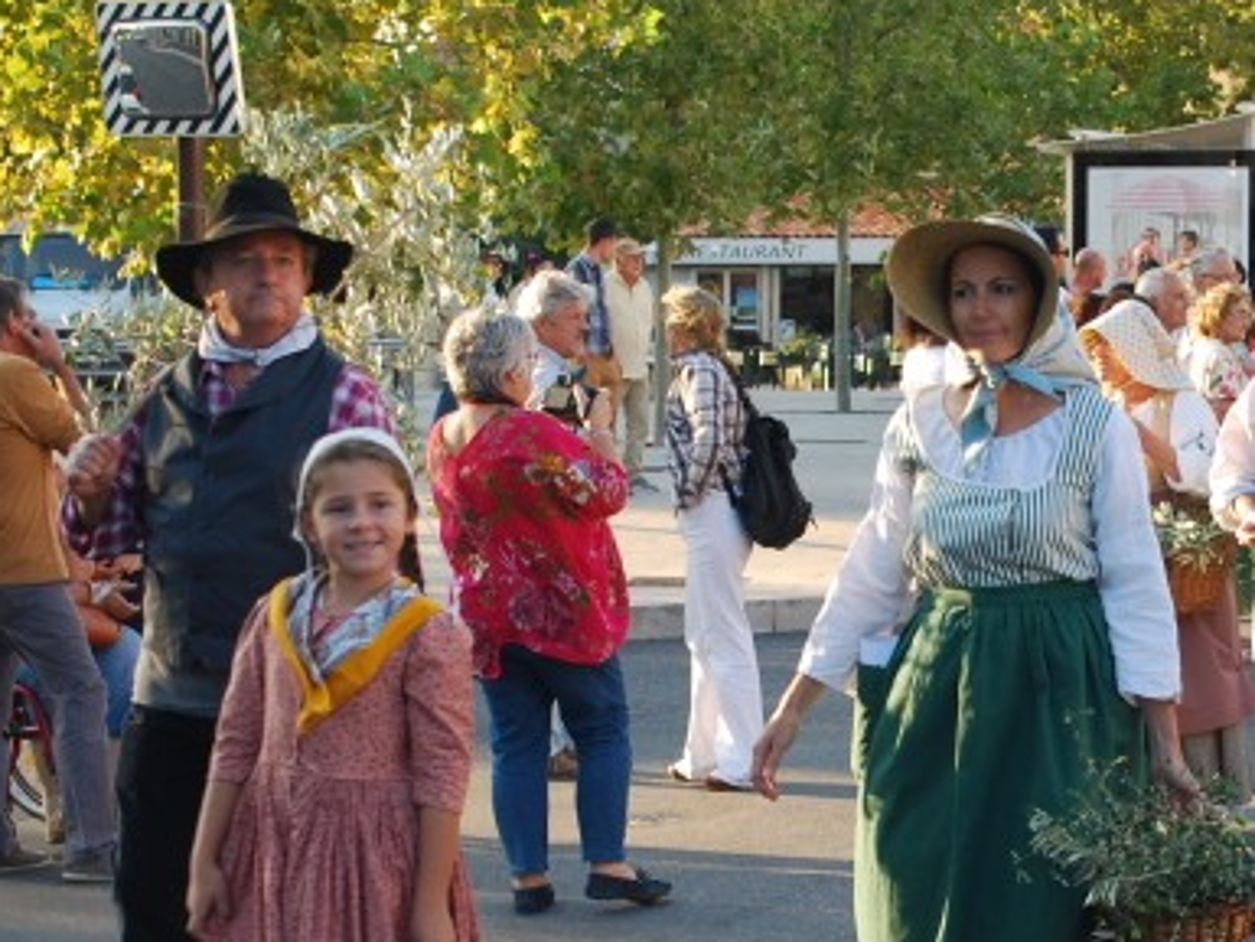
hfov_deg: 18.0
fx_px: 3917
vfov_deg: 13.7
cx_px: 1079
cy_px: 588
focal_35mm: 108
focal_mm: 36
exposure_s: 1/100
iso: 200
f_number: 5.3
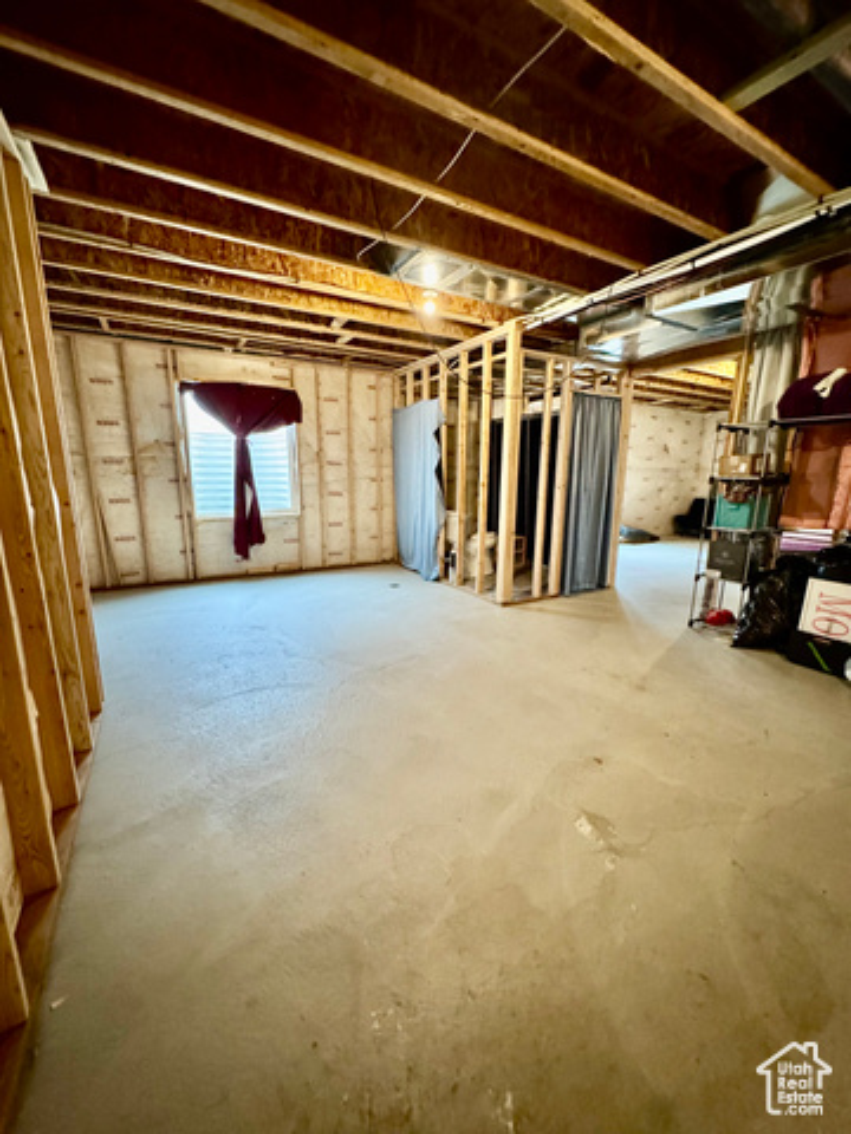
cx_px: 426
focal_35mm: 14
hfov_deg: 85.7
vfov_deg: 102.1
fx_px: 459
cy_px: 567
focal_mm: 2.22
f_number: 2.2
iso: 1000
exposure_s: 1/60
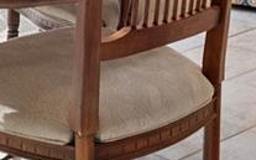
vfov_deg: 9.4
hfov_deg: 16.6
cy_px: -213
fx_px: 878
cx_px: 109
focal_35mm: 126
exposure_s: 1/13
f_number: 8
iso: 400
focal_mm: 16
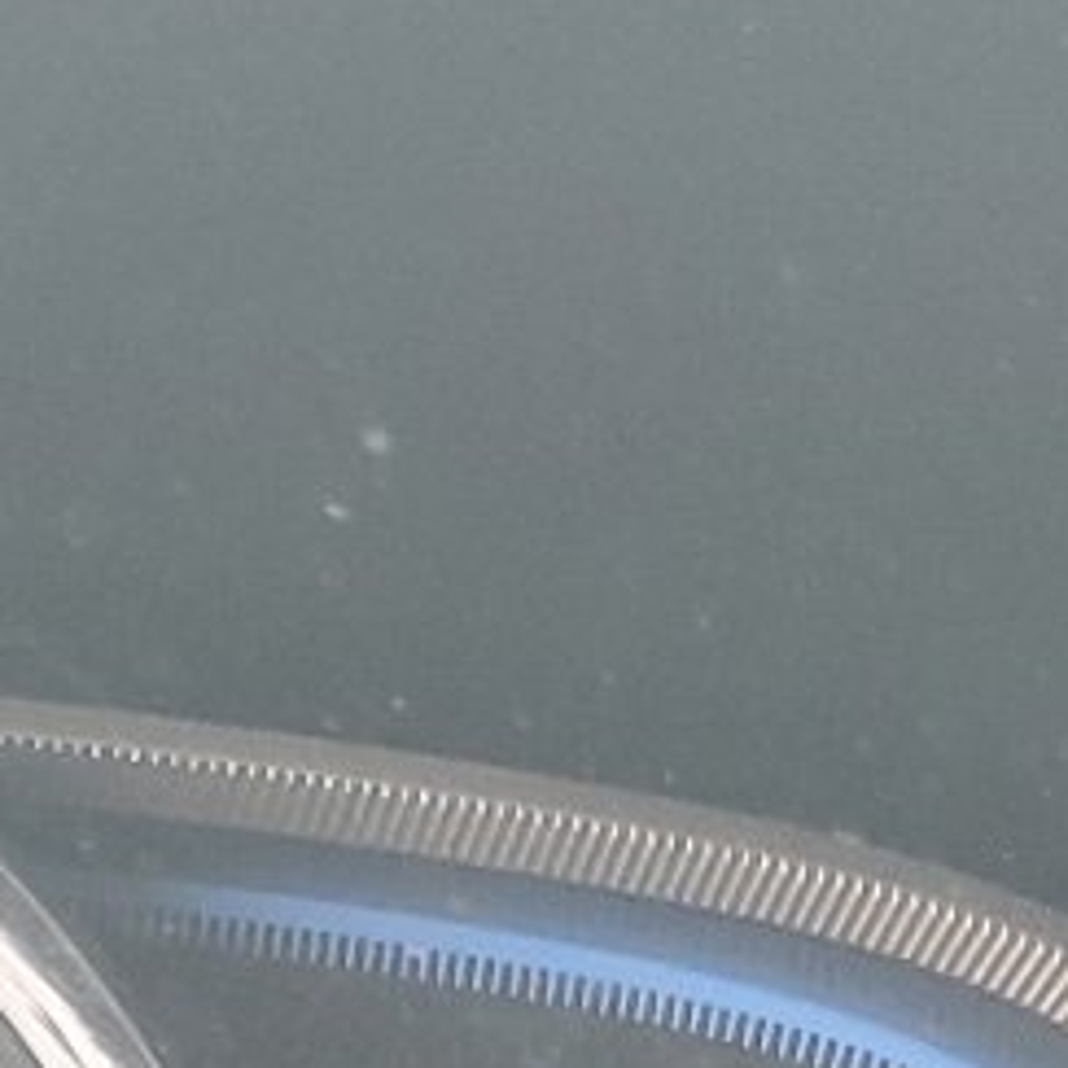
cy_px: 1672
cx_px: -1156
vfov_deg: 11.1
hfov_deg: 10.5
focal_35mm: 151
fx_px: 5271
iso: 60
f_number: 1.5
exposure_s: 1/60.2
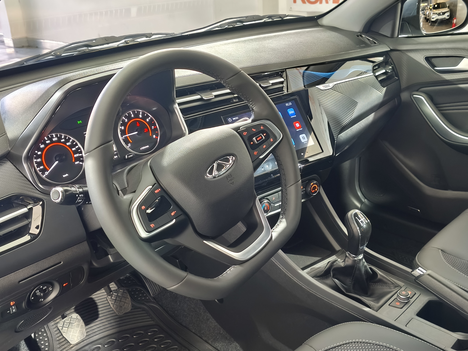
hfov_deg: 50.1
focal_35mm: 37
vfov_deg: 38.7
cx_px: 234
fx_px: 500
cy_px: 176
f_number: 1.7
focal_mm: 5.35
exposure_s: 1/25
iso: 2000
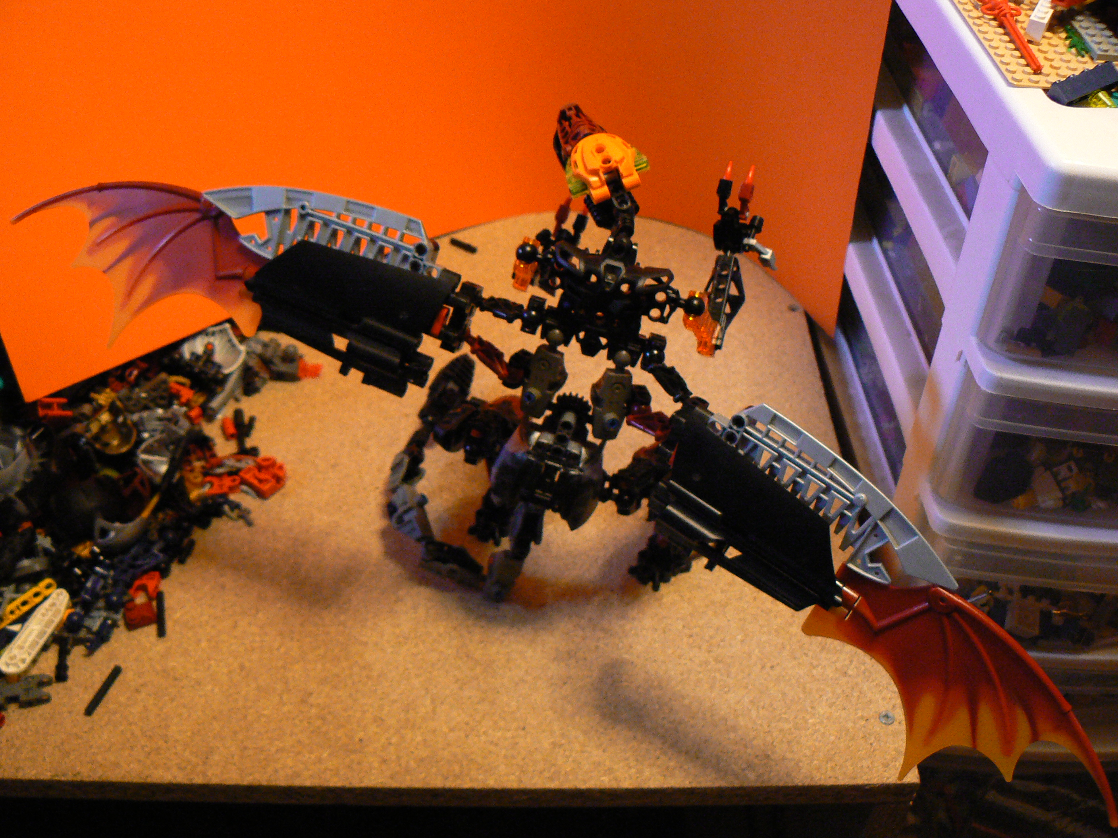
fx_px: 1163
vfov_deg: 39.7
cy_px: 419
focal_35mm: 36
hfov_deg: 51.4
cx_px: 559
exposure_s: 1/13
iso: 200
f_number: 2.8
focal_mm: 6
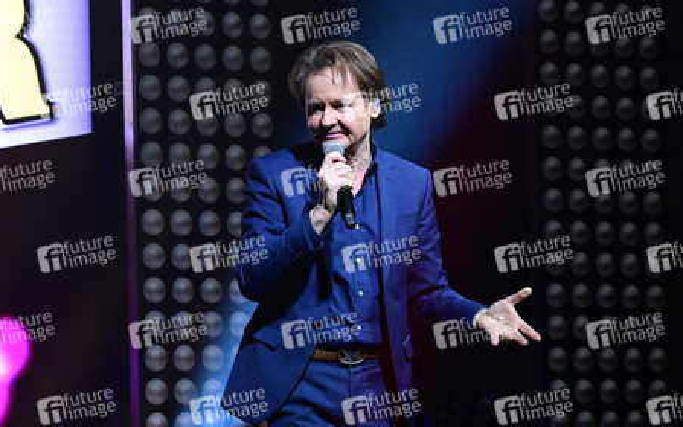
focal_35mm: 205
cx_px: 341
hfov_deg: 10.2
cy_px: 217
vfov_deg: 6.4
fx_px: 3816
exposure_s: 1/320
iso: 8000
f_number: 10
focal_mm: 200
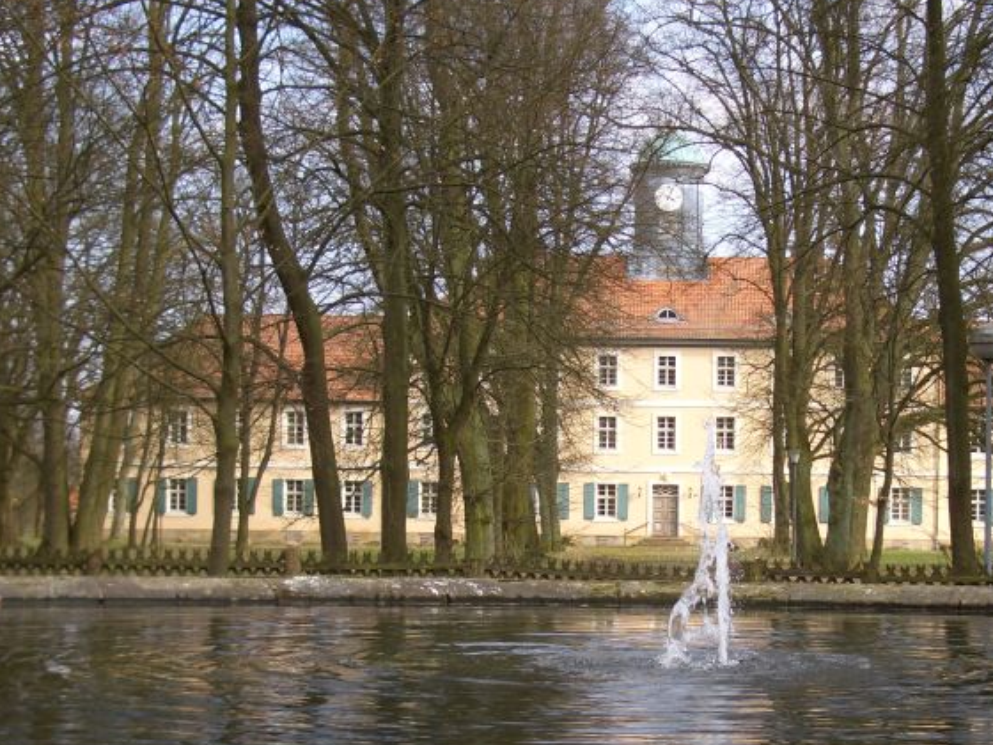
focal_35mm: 70
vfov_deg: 20.9
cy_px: 506
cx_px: 676
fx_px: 2008
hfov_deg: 27.6
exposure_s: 1/250
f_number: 3.1
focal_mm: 8.2
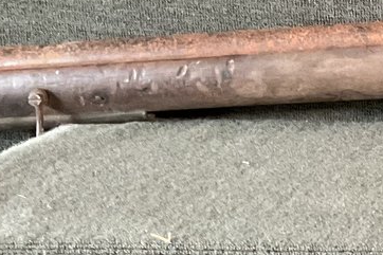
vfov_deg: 10.9
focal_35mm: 126
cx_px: 771
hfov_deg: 13.8
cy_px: 79
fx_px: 1340
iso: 200
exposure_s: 1/60
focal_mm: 3
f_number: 1.8
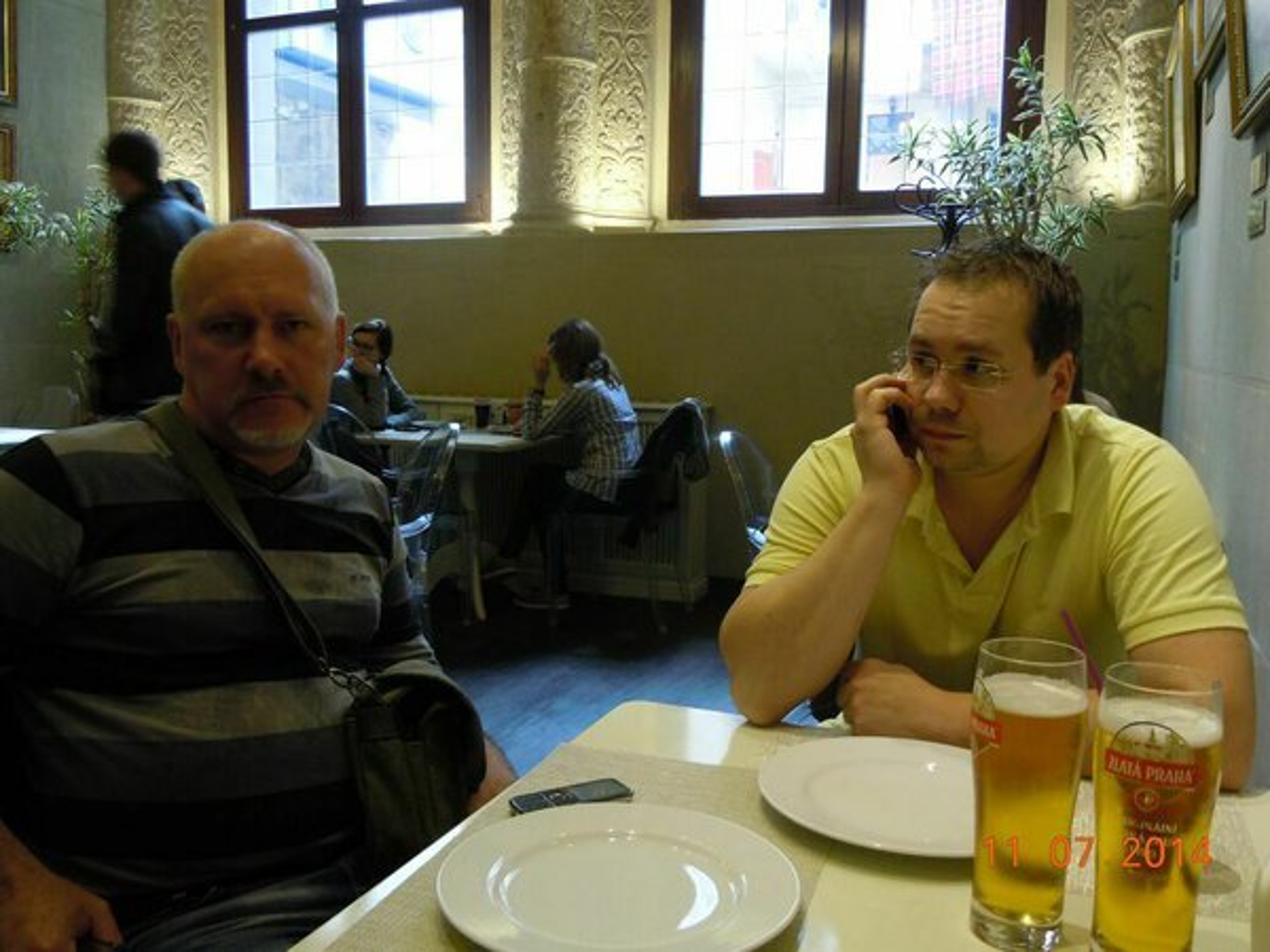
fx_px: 1101
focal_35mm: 30
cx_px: 635
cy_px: 476
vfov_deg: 46.8
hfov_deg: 60.0
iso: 320
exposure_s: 1/8
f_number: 3.5
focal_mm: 5.4
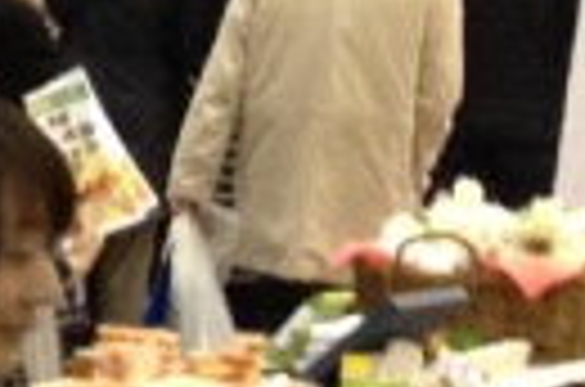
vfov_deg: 5.0
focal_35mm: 271
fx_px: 4393
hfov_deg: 6.5
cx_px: -1548
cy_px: 747
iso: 200
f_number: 2.4
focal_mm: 4.12
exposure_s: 1/20
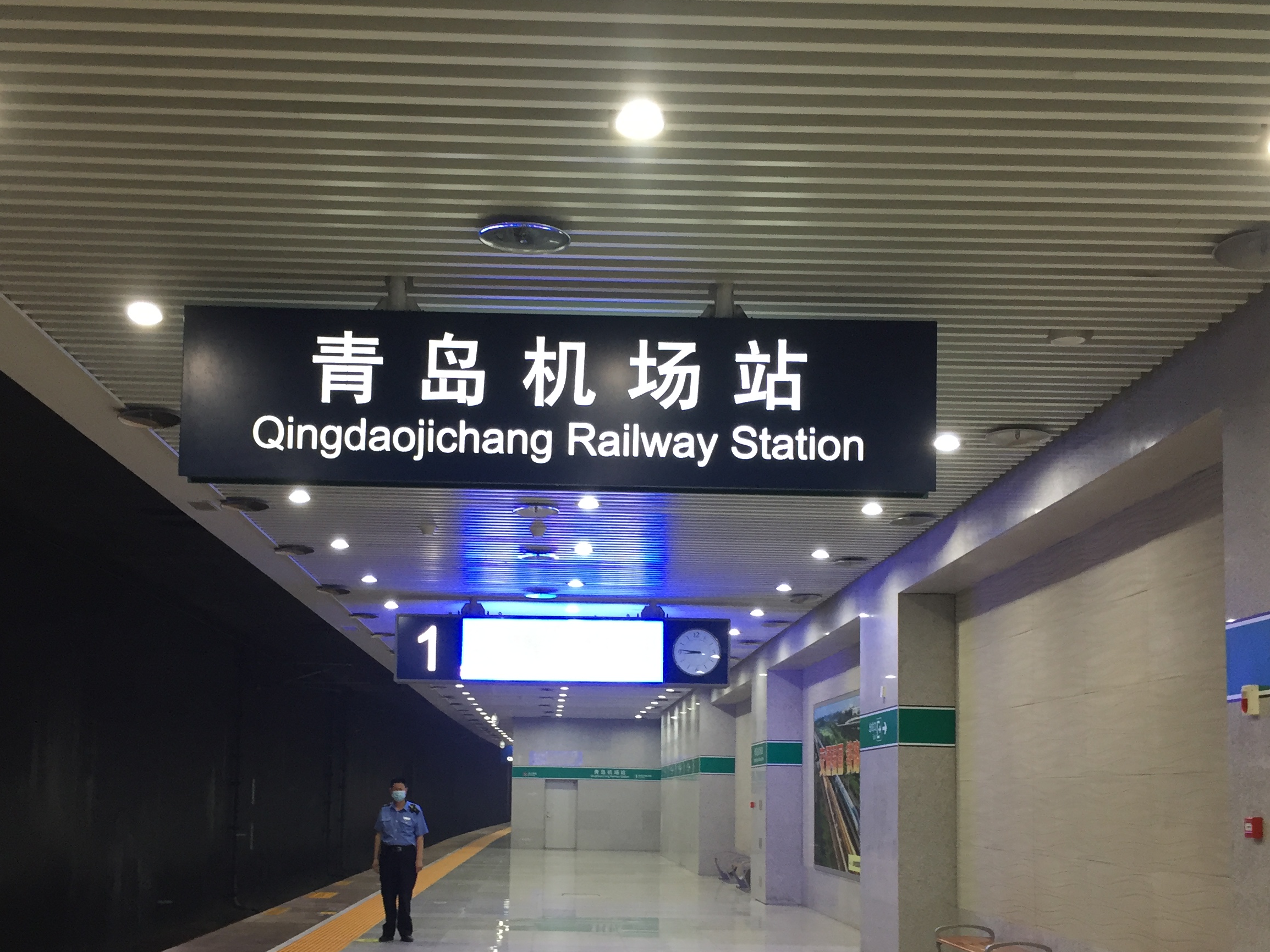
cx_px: 580
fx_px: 1504
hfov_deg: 45.7
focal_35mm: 41
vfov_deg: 34.7
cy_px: 668
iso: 80
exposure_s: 1/33
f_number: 2.2
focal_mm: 4.15
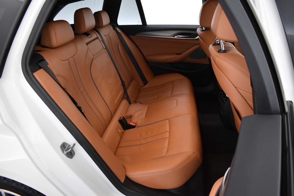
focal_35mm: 27
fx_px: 220
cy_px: 98
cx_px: 147
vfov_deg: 47.9
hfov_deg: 67.4
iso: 1250
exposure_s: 1/15
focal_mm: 18
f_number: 5
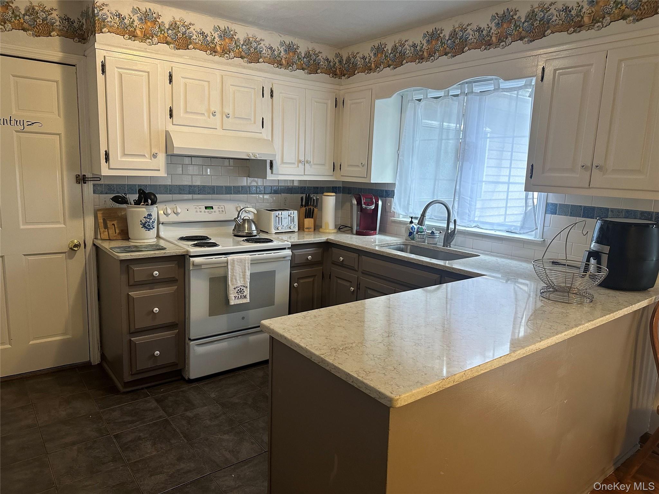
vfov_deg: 56.8
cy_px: 247
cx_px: 330
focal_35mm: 24
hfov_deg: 71.6
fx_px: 457
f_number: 1.78
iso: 200
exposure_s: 1/120
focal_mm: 6.86
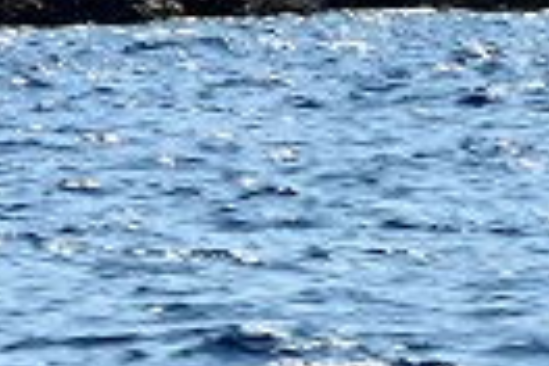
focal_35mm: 1663
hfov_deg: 1.2
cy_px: -206
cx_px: -1481
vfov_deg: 0.8
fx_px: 25359
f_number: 16
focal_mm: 220
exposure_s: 1/250
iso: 320
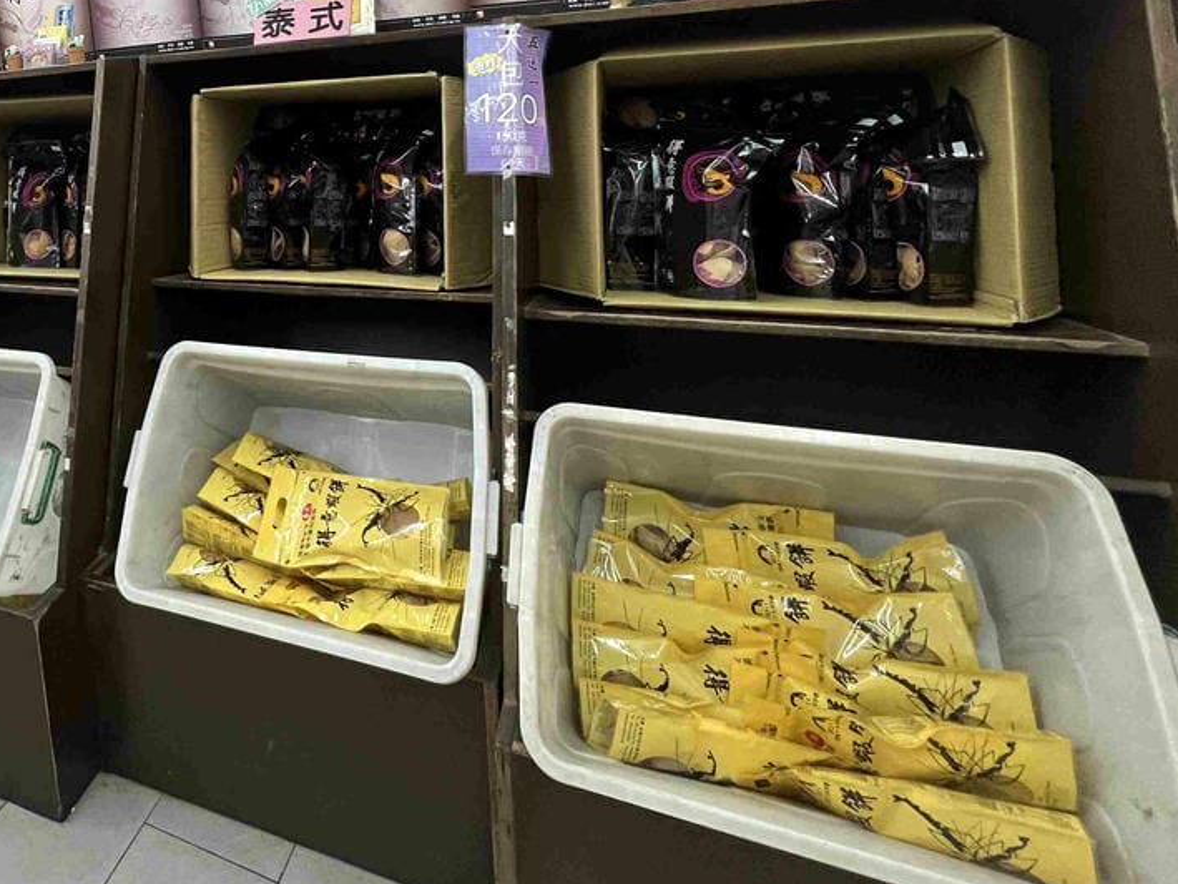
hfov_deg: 68.9
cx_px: 234
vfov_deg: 56.1
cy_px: 160
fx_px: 749
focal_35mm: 22
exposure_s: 1/60
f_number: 1.8
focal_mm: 1.57
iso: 250
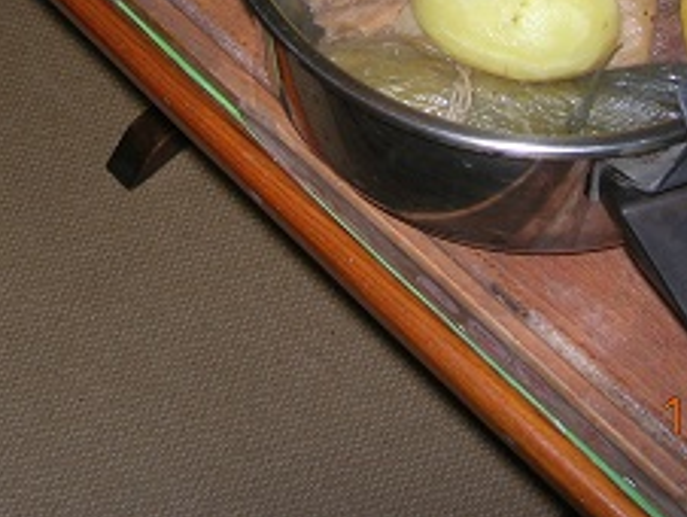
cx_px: 286
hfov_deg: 23.2
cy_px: -35
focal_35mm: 84
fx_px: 1669
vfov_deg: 17.1
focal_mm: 7.8
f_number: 2.8
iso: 64
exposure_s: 1/60.1
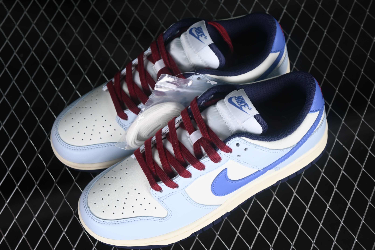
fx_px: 781
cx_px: 188
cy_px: 125
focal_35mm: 75
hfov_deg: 27.0
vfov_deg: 18.2
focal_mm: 50
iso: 160
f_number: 7.1
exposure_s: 1/80
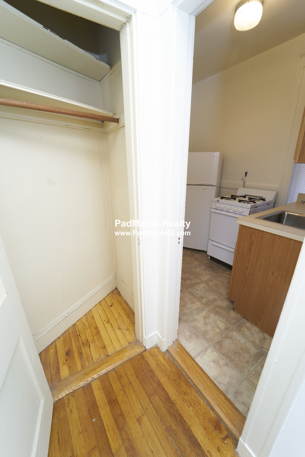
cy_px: 228
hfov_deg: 81.2
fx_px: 178
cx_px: 152
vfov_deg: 104.2
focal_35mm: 14
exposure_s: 1/10
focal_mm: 14
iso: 200
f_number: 6.3
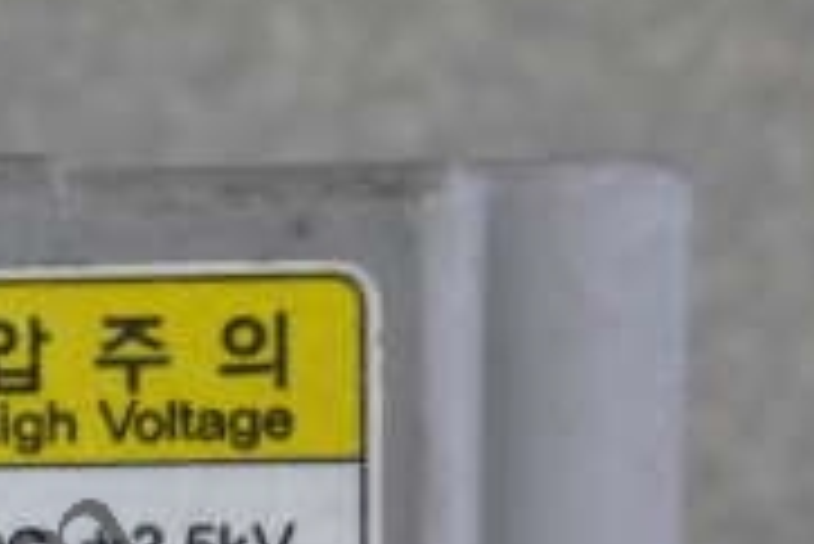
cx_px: -540
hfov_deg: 7.9
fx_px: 5770
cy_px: 933
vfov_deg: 5.3
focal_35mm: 255
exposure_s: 1/60
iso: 640
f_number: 4.5
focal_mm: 28
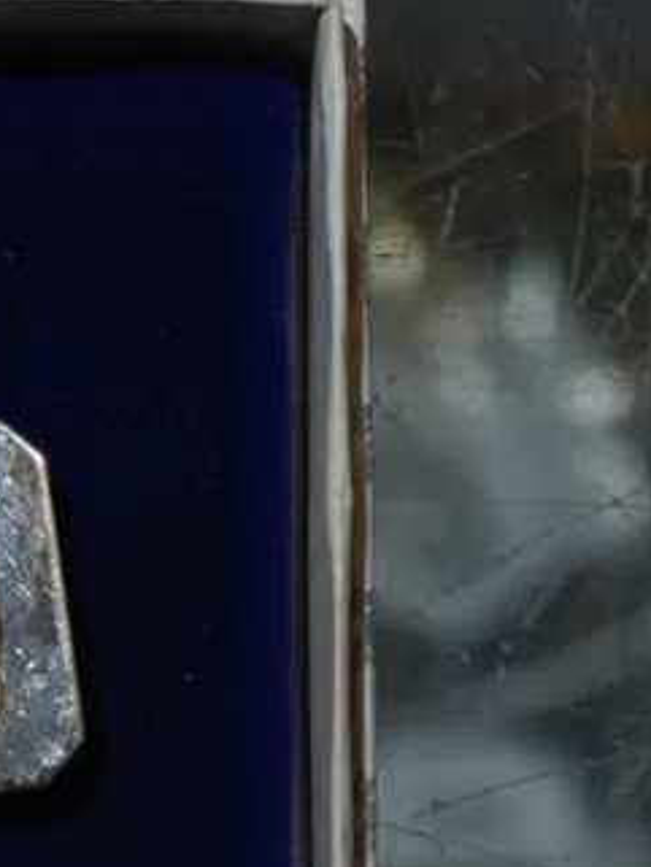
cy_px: 41
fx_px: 4962
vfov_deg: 9.9
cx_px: -380
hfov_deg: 7.4
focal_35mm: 198
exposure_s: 1/100
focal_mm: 31
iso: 200
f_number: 5.4
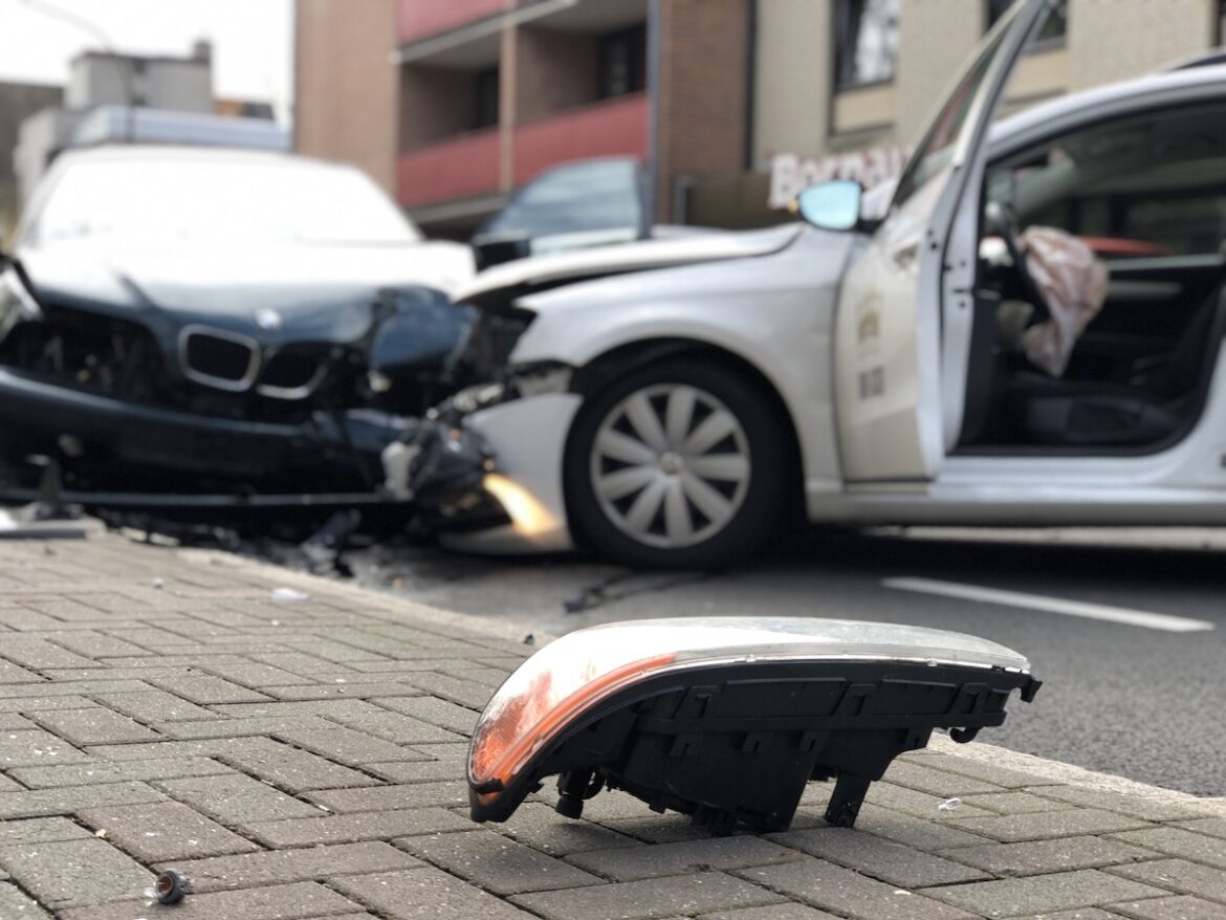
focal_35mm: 57
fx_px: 2019
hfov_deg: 33.8
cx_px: 613
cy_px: 460
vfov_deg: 25.7
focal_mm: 6.6
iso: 20
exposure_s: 1/120
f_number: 2.8
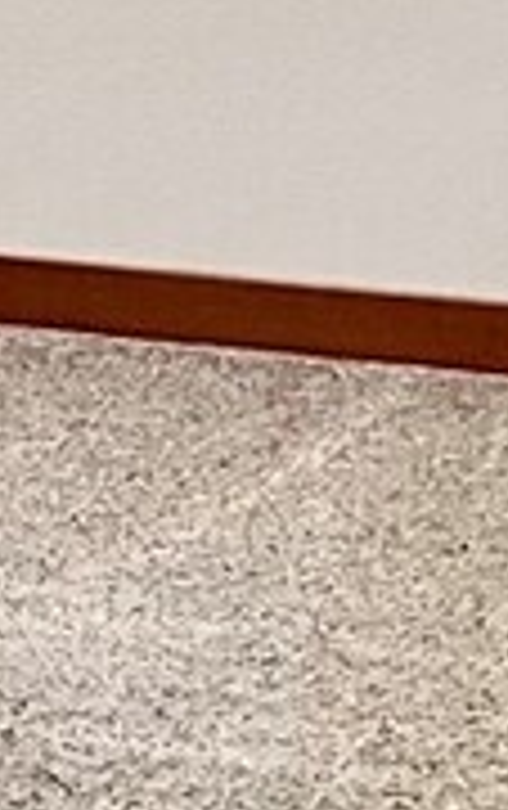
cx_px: -1636
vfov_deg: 9.4
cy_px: -230
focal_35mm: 220
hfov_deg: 5.2
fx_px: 4858
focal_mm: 5.1
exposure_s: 1/60
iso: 320
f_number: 1.6
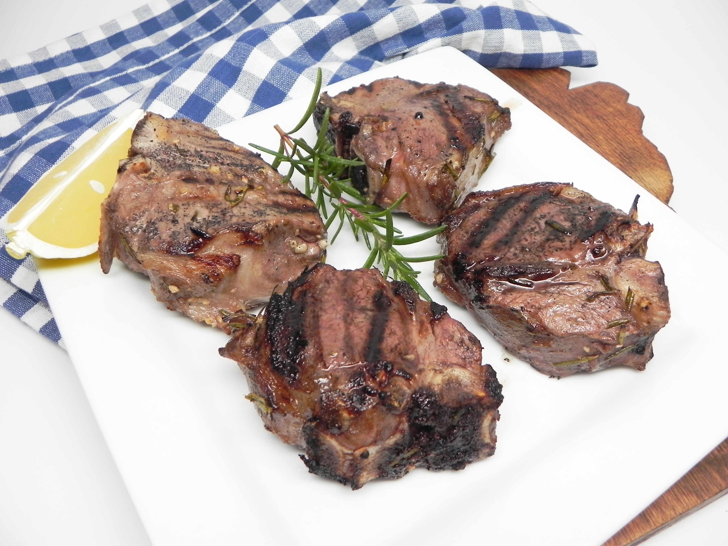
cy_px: 273
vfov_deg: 48.2
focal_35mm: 29
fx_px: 610
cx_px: 364
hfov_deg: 61.7
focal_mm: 5.2
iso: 160
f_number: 2.8
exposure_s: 1/42.5
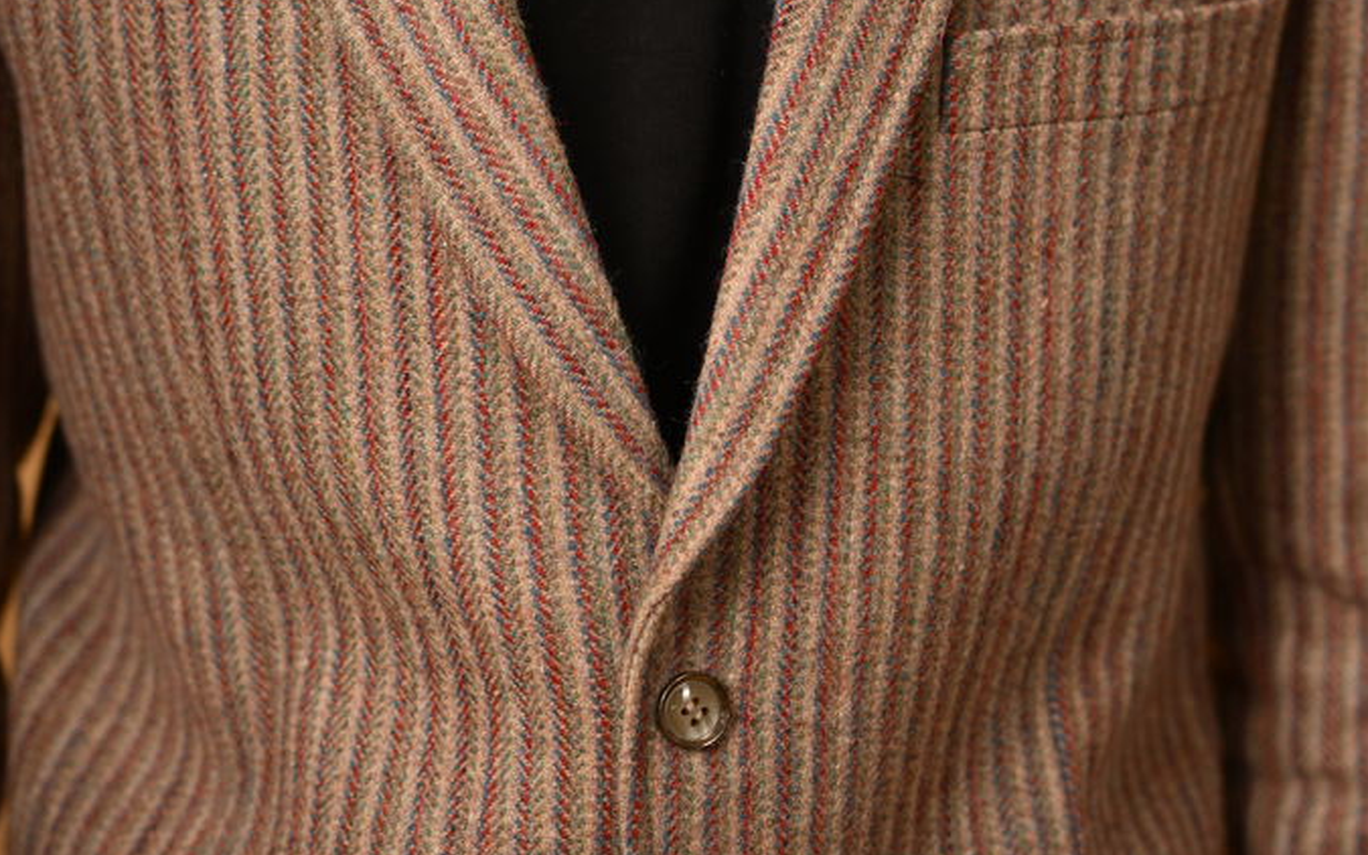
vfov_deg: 15.6
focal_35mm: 83
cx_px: 737
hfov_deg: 24.9
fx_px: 3095
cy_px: 162
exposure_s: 1/1000
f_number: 2.2
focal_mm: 50
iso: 160
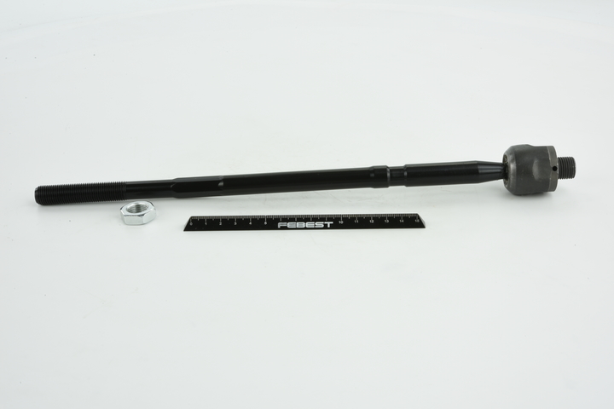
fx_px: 1023
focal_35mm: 60
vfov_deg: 22.6
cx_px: 307
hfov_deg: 33.4
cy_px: 204
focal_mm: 60
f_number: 32
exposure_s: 1/2.5
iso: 64
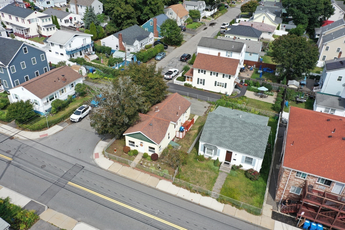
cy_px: 115
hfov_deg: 65.5
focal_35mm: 28
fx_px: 268
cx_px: 172
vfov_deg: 46.4
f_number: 5.6
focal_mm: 10.26
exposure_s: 1/320
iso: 100
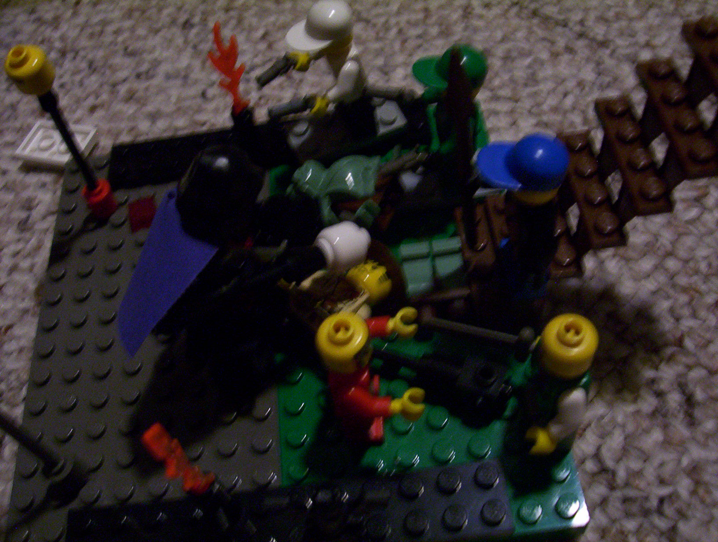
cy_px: 271
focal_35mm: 43
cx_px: 359
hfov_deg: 43.8
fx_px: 894
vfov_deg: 33.7
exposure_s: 1/8
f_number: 2.73
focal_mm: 5.77
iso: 200
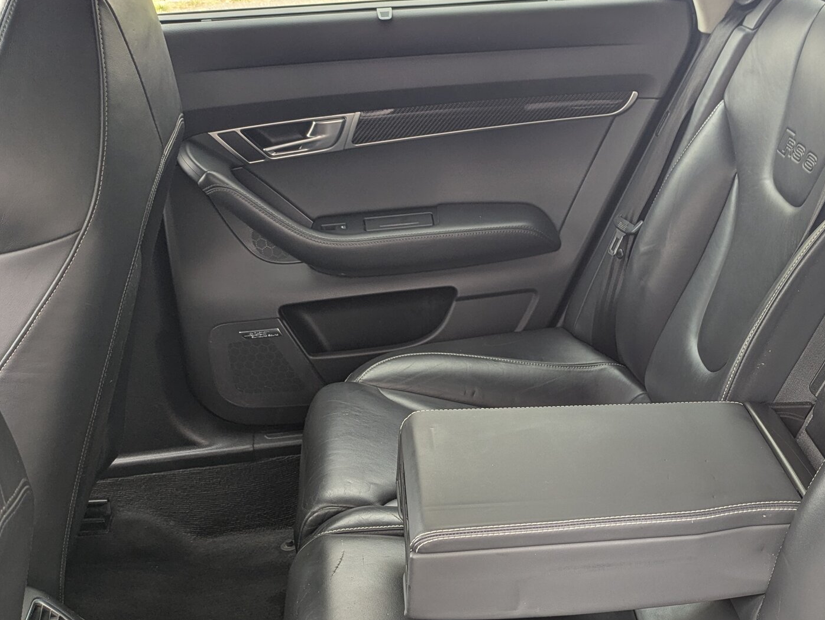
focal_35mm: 43
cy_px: 498
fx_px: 1025
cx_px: 662
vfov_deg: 32.7
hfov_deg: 41.9
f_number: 1.89
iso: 43
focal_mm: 5.43
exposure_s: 1/33.3
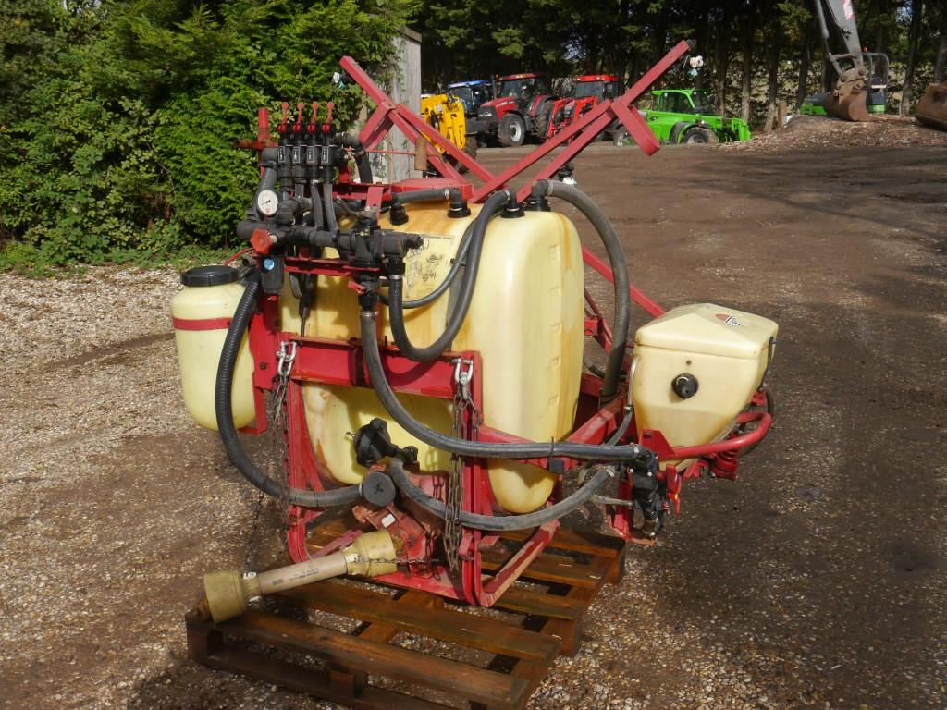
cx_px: 474
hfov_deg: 51.4
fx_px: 985
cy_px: 355
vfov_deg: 39.7
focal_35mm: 36
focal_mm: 18
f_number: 8
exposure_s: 1/400
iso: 160
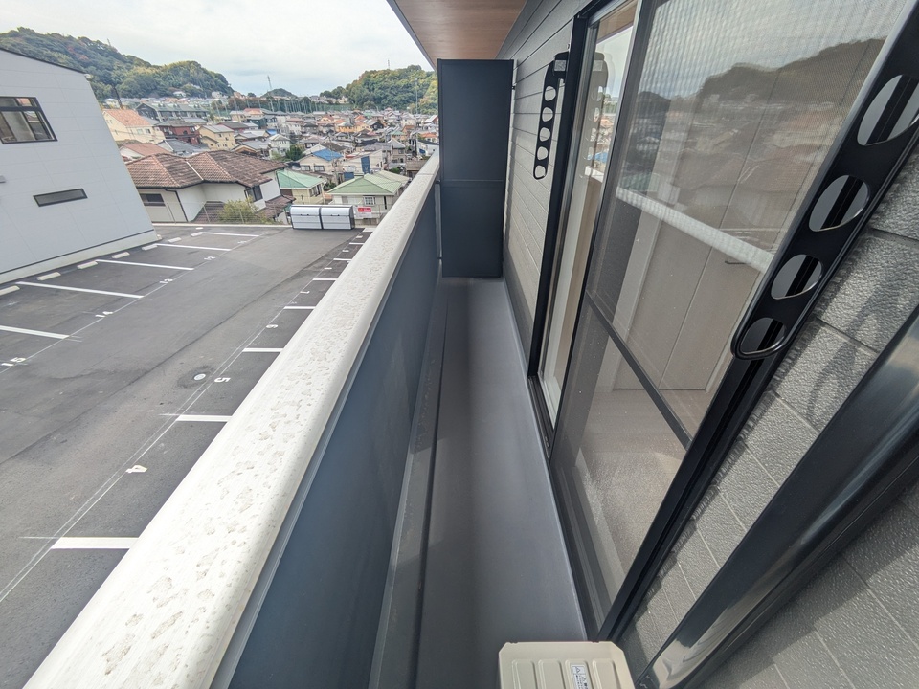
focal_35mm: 14
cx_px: 460
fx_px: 372
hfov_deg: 102.1
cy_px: 344
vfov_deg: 85.7
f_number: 2.2
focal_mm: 1.83
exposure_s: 1/837
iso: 50
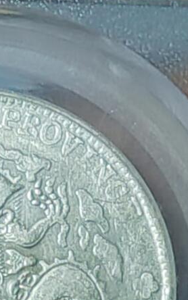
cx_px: -11
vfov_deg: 9.0
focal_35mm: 232
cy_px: 161
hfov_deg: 5.6
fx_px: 1899
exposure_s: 1/33
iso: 3200
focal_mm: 6.12
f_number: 1.9
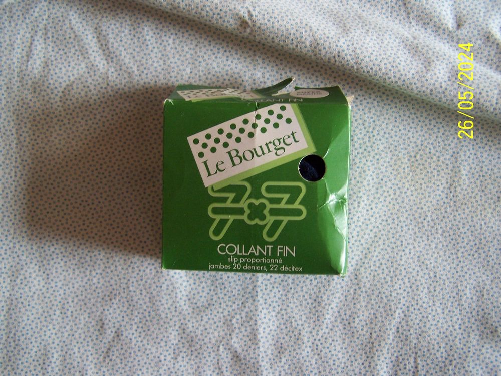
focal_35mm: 38
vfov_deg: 37.7
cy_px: 188
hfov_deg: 49.0
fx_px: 550
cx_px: 250
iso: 140
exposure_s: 1/20
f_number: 2.8
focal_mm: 6.3
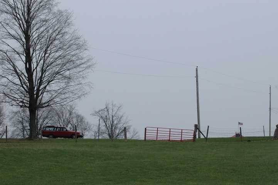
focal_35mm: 105
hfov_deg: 19.5
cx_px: 139
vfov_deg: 13.0
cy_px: 92
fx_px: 810
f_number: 10
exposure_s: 1/320
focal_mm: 70
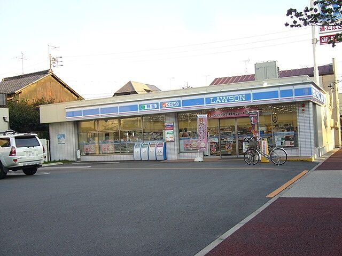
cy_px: 128
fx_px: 395
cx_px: 171
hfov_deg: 46.8
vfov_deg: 36.0
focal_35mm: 40
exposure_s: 1/125
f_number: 3
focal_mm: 6.6
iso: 80
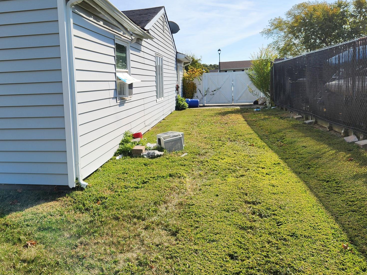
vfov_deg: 44.1
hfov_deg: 56.1
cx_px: 136
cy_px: 120
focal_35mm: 32
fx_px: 339
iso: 20
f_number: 1.8
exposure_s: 1/2140
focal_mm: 5.4
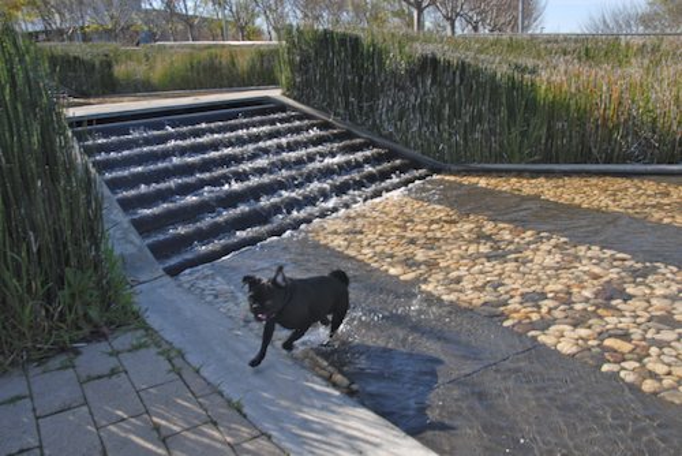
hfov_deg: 61.9
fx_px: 569
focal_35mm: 30
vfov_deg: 43.7
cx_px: 341
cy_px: 228
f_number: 8
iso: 100
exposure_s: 1/125
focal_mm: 20
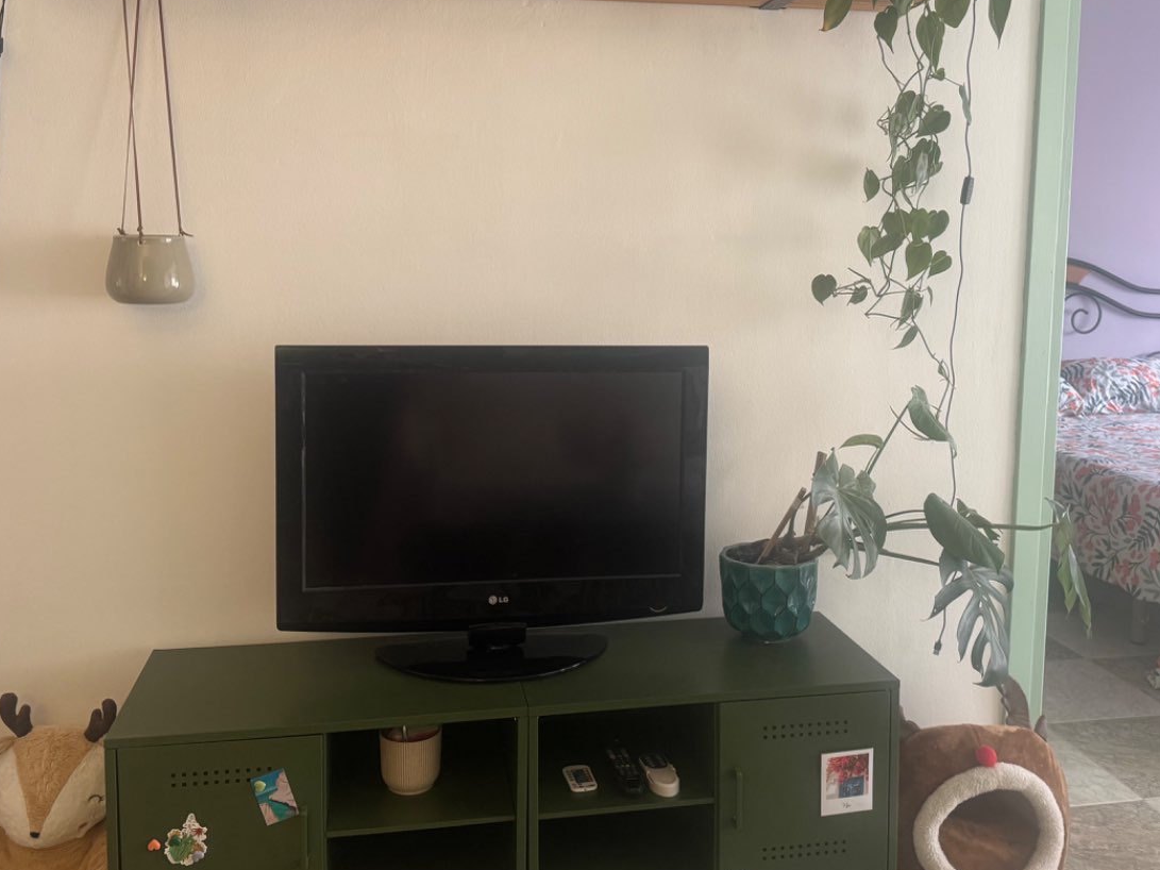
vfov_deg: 42.8
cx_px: 603
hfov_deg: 55.3
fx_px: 1106
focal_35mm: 33
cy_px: 361
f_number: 1.78
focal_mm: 6.76
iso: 320
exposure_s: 1/50
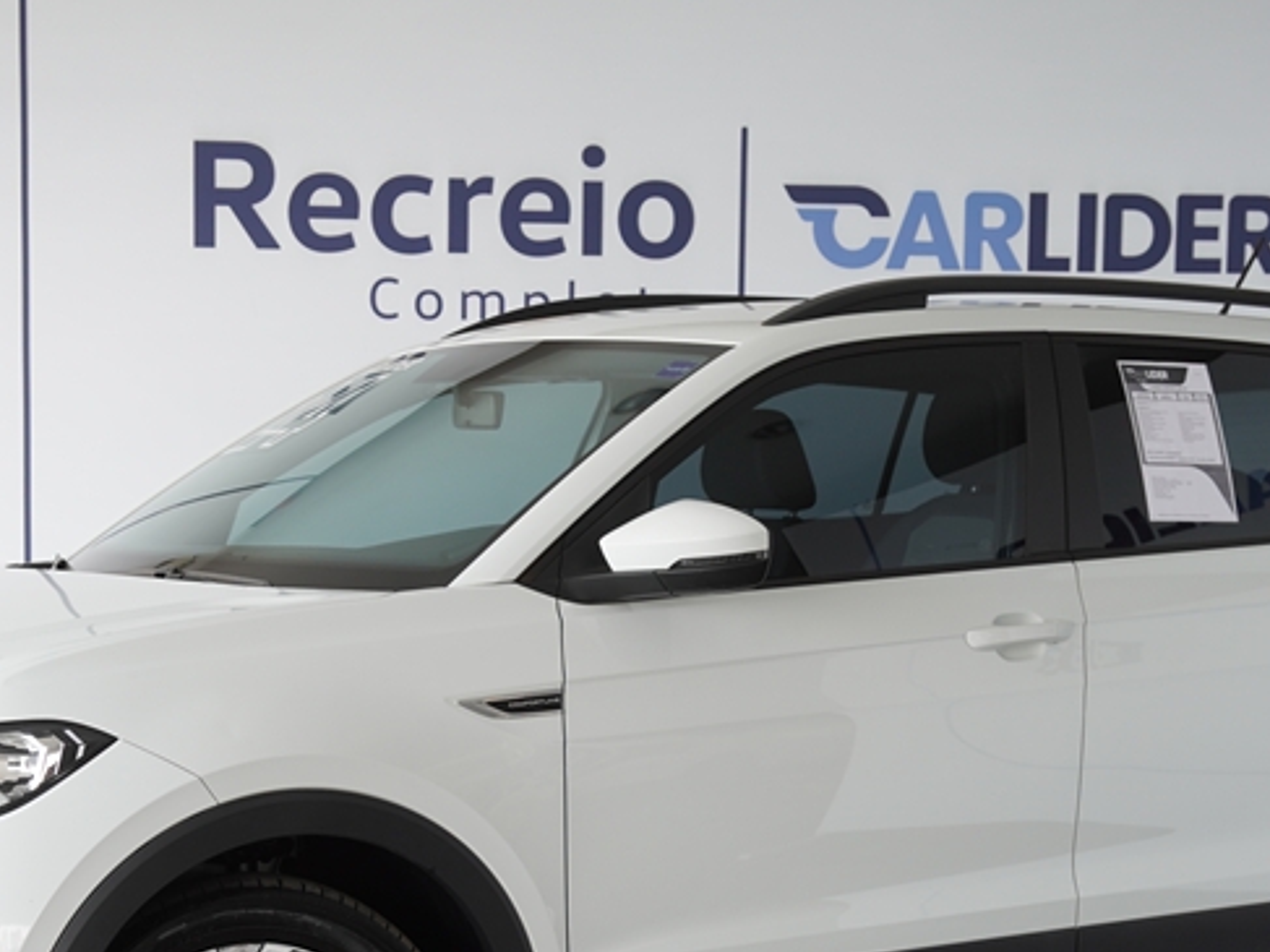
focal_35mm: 97
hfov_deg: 20.2
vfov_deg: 15.1
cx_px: 626
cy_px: 826
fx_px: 3558
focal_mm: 32
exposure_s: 1/80
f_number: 4
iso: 100
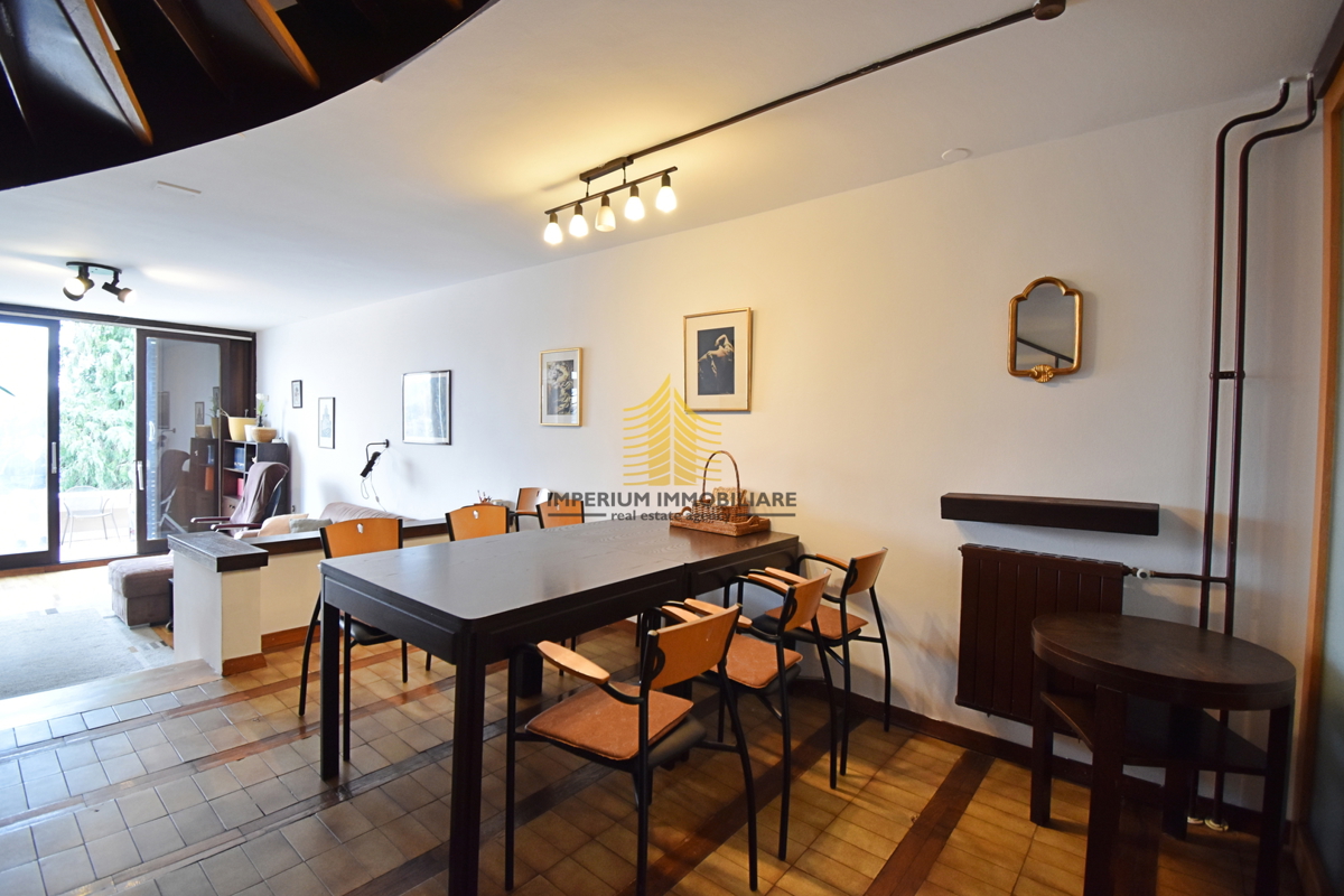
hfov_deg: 100.4
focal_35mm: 15
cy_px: 448
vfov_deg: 77.3
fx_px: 560
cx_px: 672
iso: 800
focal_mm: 10
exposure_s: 1/30
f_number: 4.5
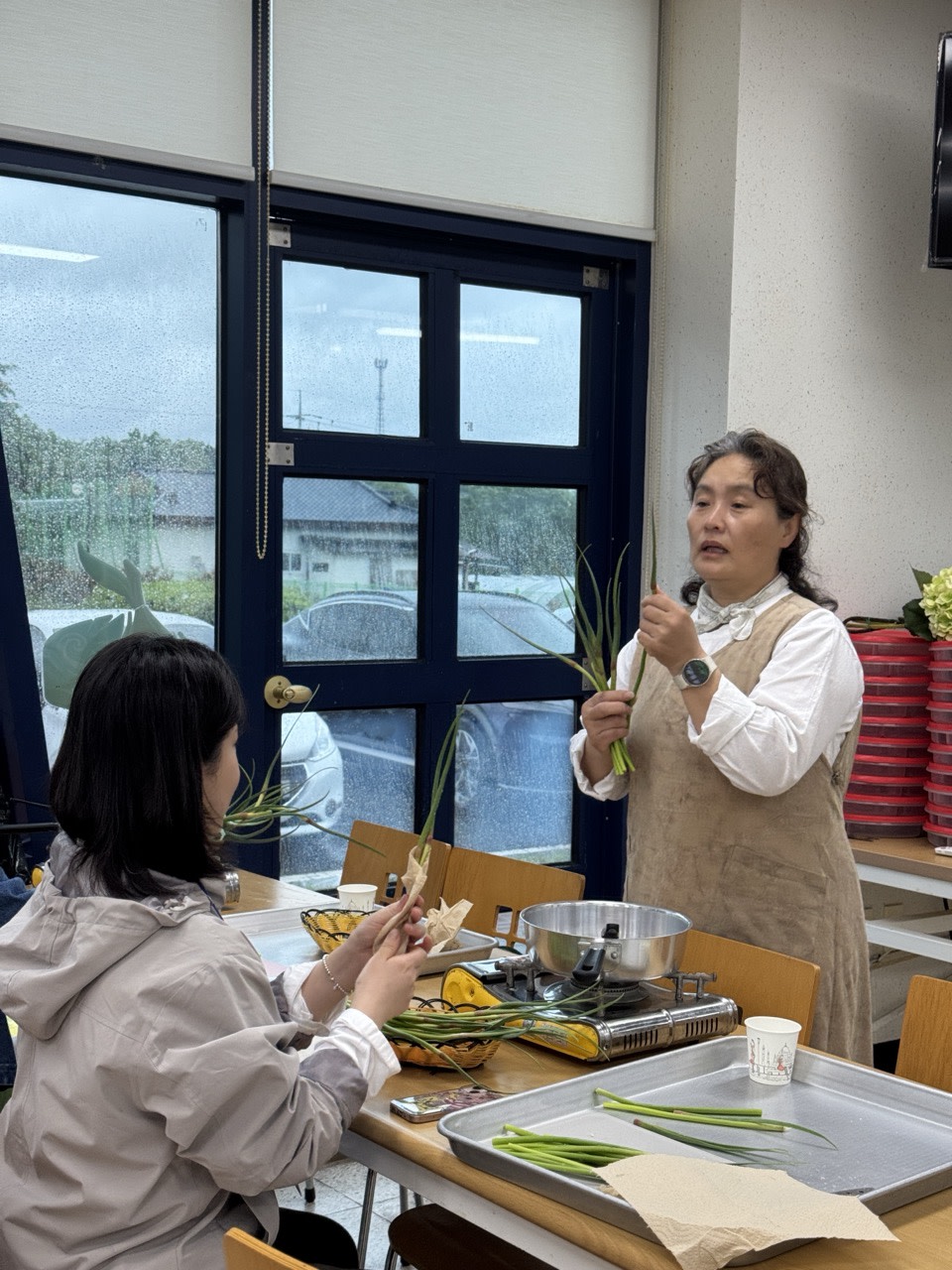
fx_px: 1760
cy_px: 635
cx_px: 476
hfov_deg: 30.3
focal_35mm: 48
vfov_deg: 39.7
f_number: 1.8
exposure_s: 1/157
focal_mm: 6.8
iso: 64
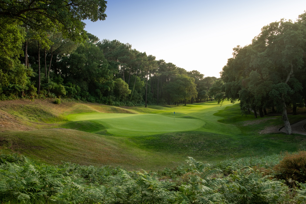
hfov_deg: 60.3
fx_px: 263
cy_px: 102
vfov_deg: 42.3
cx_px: 153
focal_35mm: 31
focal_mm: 31
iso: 250
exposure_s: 1/80
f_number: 9
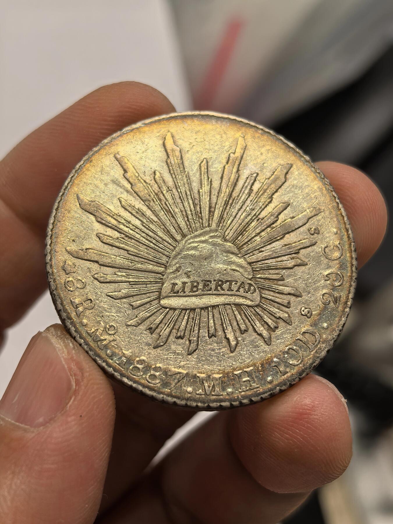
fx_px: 817
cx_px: 196
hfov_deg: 27.0
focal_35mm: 54
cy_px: 262
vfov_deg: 35.5
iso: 80
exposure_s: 1/100
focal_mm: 6.98
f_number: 2
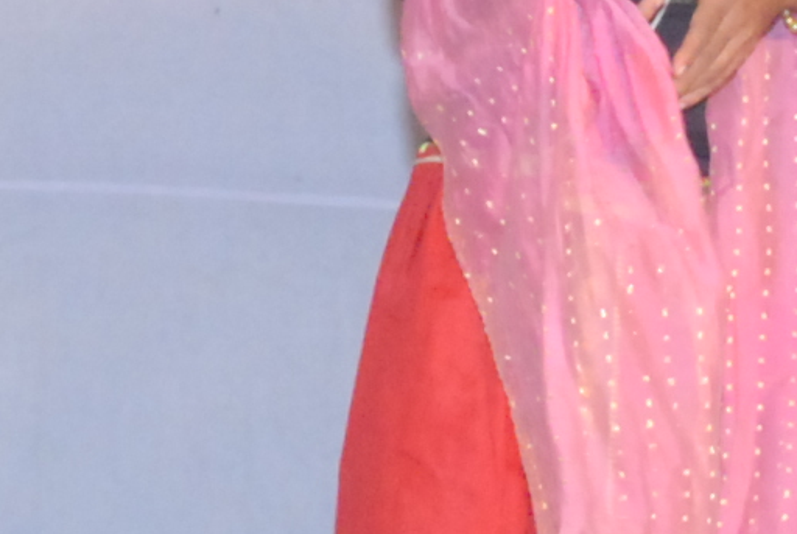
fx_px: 8797
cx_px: 316
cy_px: 131
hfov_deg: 5.2
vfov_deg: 3.5
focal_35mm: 397
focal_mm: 35
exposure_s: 1/125
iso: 1600
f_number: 4.5
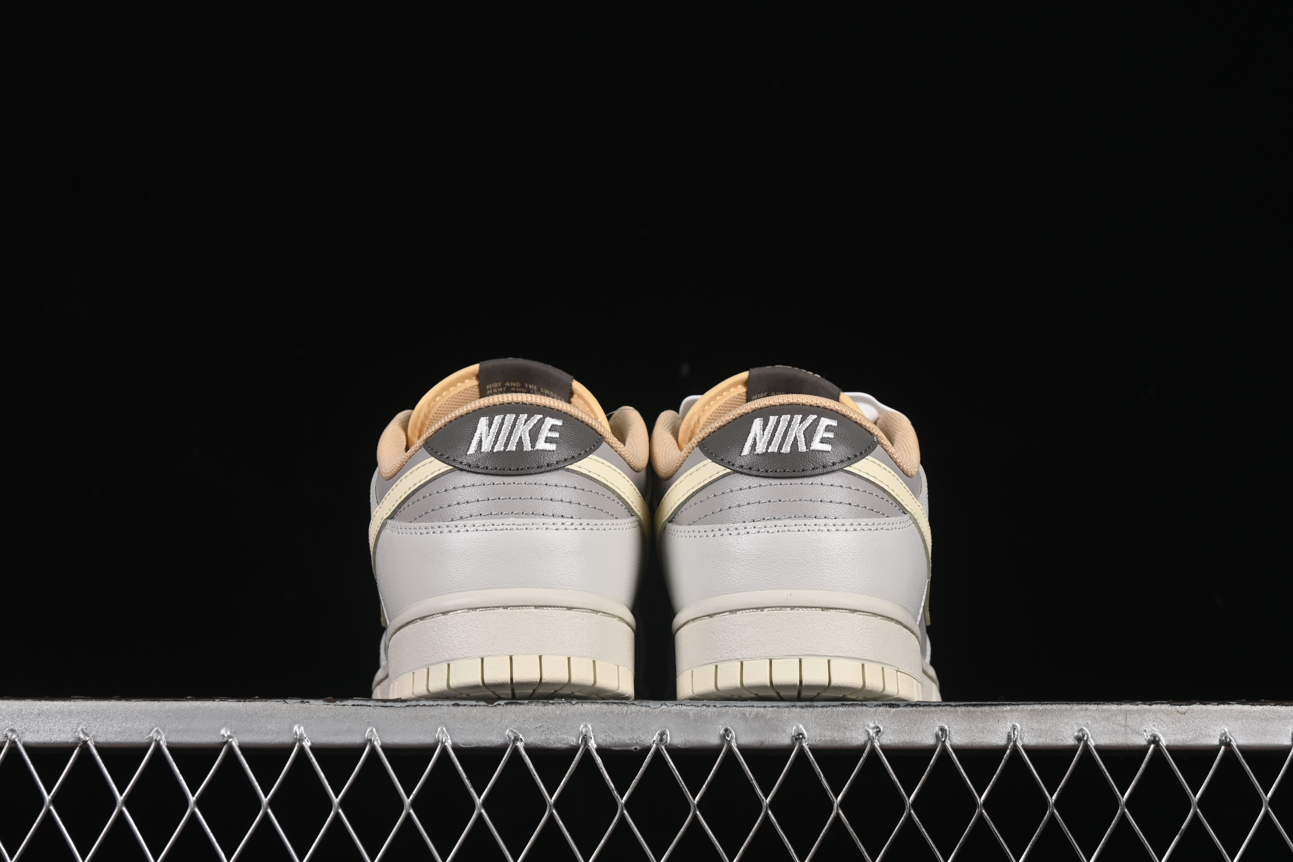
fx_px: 2694
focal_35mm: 75
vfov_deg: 18.2
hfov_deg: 27.0
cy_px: 431
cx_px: 646
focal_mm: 50
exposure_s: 1/80
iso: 160
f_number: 8
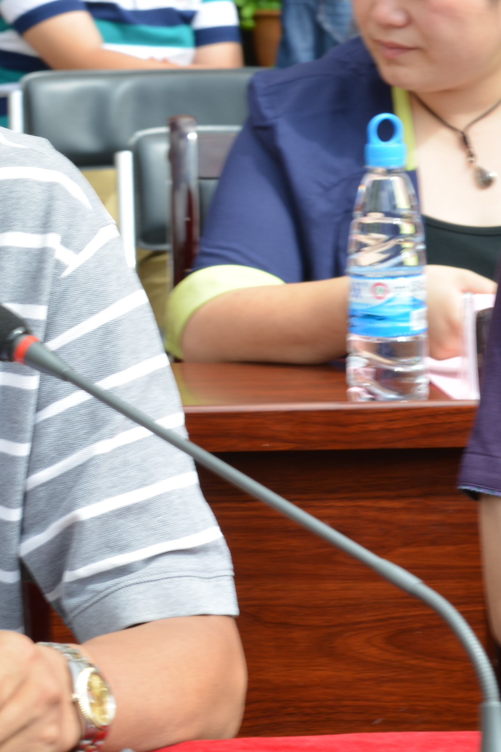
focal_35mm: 219
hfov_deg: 6.2
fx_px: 4571
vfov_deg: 9.4
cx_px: -229
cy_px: 202
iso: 100
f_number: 11
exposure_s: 1/40
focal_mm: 70
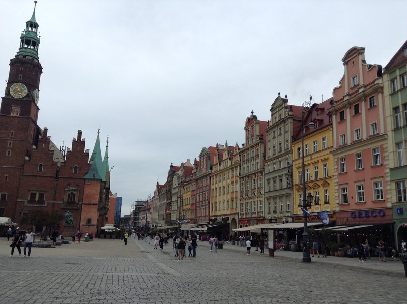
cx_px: 204
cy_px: 152
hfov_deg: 55.4
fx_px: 388
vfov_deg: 42.9
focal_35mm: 33
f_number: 2.4
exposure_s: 1/513
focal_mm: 3.3
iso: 25
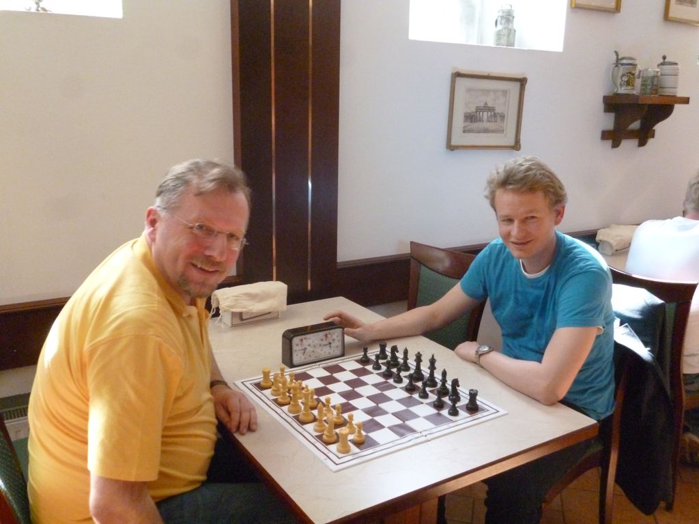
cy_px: 262
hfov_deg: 56.8
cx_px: 350
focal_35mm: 32
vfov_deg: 44.2
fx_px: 646
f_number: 3.3
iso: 800
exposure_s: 1/125
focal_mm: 5.7
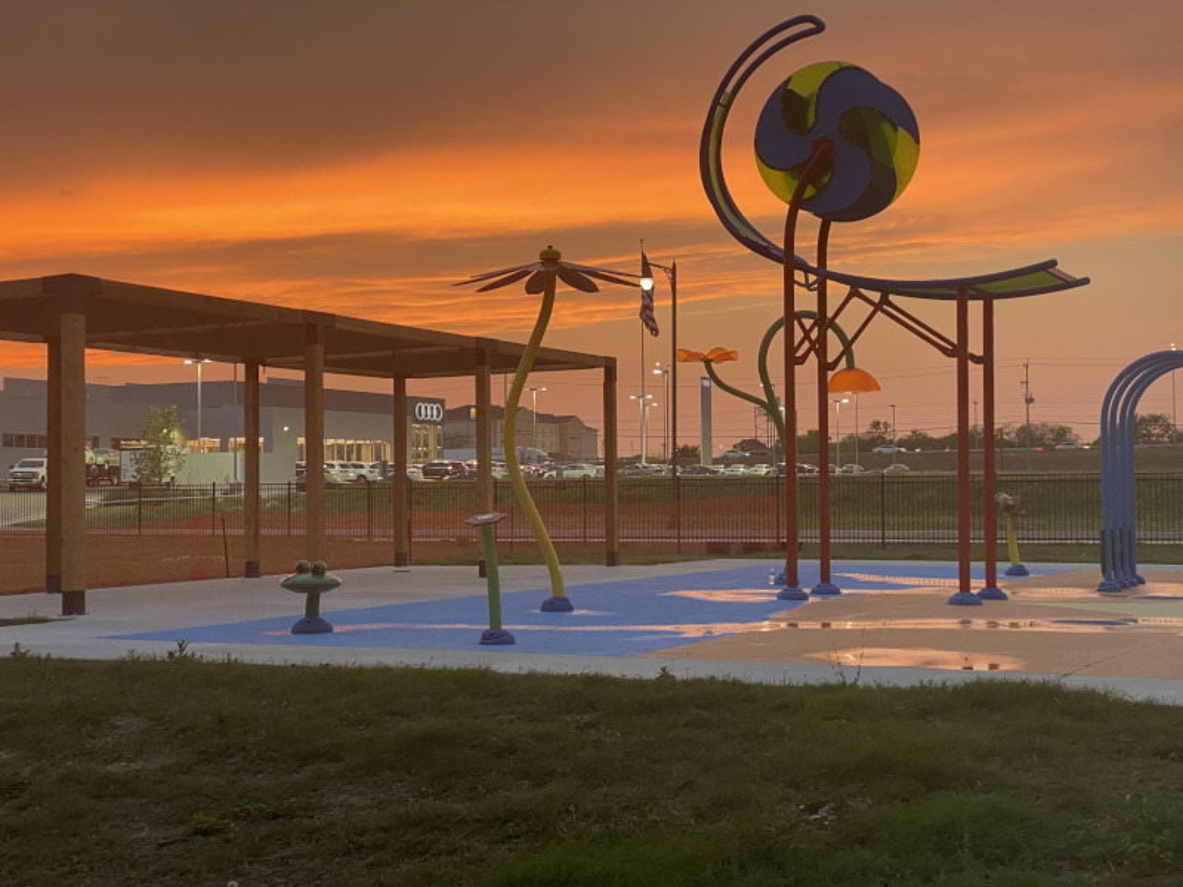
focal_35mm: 52
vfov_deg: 28.0
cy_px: 444
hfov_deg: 36.8
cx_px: 592
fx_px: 1777
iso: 160
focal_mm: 6
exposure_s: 1/65
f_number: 2
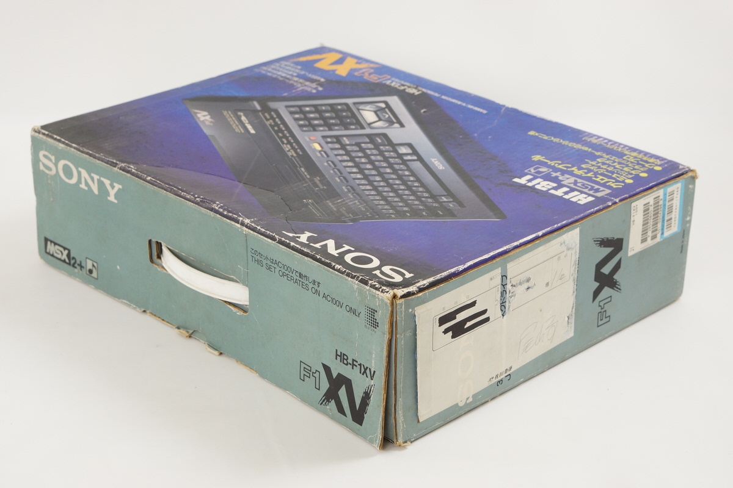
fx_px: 1527
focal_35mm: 75
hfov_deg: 27.0
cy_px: 244
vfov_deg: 18.2
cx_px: 366
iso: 800
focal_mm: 50
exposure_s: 1/80
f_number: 6.3
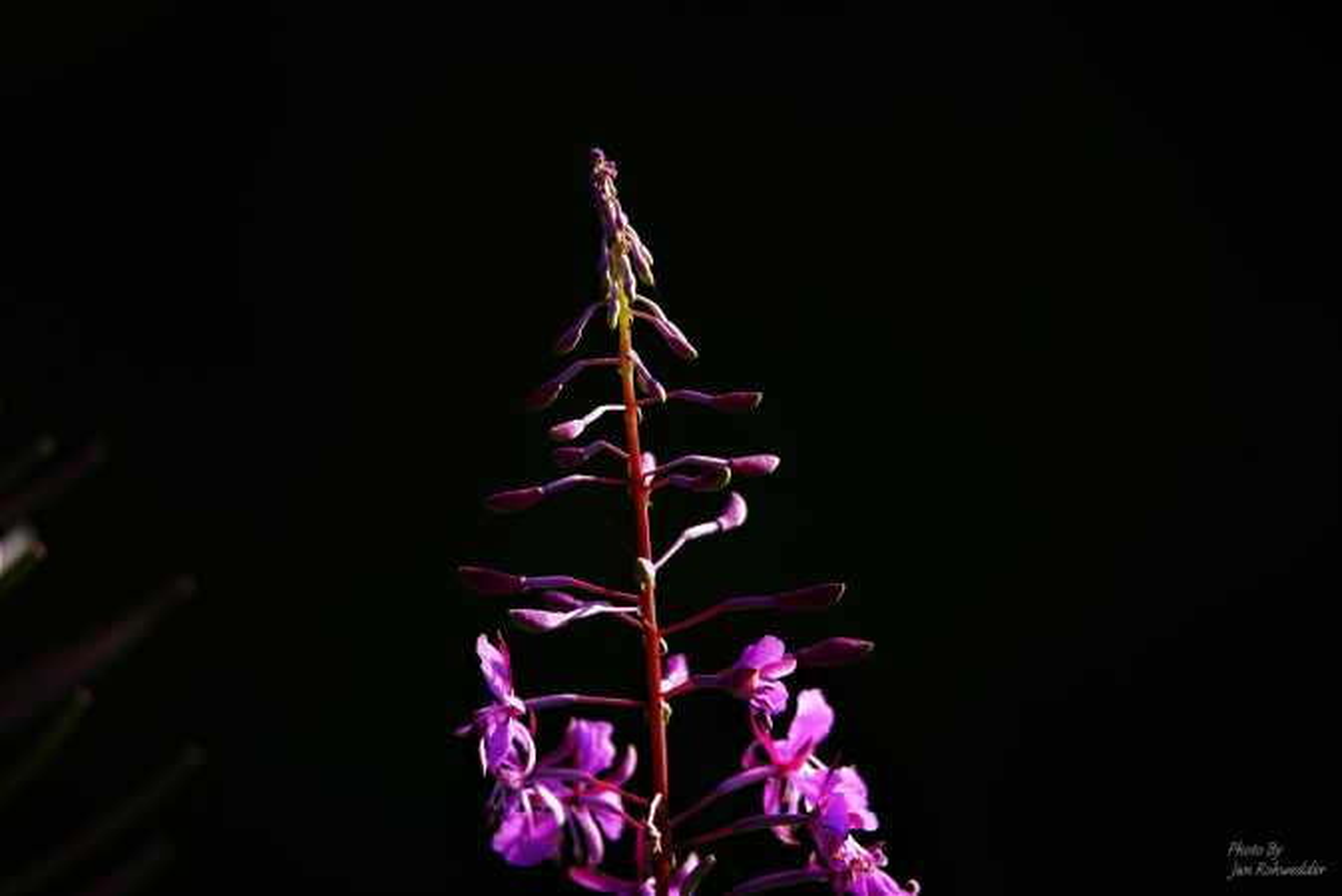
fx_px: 22375
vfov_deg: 2.3
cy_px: 448
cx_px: 671
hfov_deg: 3.4
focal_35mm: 600
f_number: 6.3
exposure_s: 1/250
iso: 200
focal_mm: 600
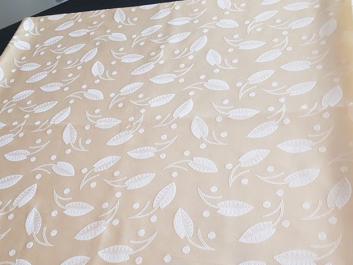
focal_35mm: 41
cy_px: 160
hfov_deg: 45.4
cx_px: 135
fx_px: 418
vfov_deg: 35.0
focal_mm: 4.2
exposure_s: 1/33
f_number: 1.7
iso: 250
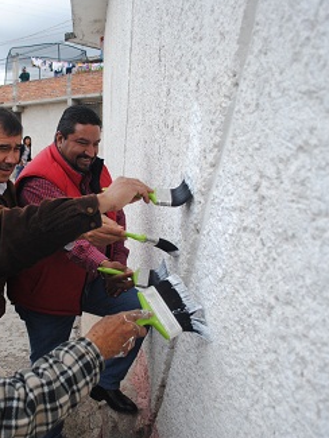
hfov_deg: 34.8
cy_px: 218
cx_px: 65
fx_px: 507
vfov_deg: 46.8
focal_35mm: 40
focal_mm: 18
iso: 200
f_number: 3.5
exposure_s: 1/800
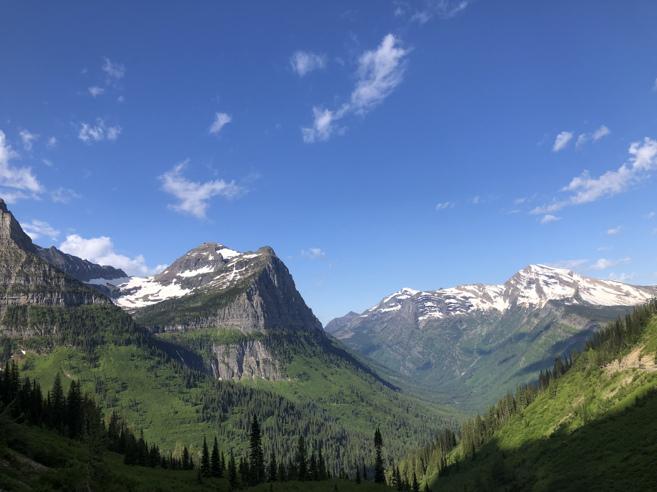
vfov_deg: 49.7
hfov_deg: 63.4
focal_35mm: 28
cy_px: 246
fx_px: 531
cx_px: 328
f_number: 1.8
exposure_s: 1/1946
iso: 20
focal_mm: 4
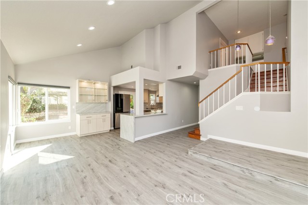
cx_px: 154
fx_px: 120
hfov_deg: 104.3
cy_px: 102
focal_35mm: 14
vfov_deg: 81.1
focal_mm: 14
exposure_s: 1/100
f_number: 5
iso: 200
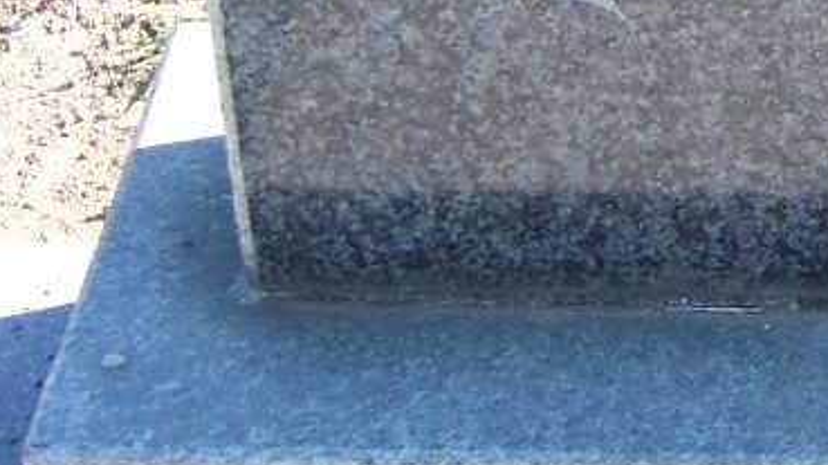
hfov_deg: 10.6
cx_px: 1340
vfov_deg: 6.1
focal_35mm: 195
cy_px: -270
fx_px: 4278
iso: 64
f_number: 3.2
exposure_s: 1/160
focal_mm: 9.36
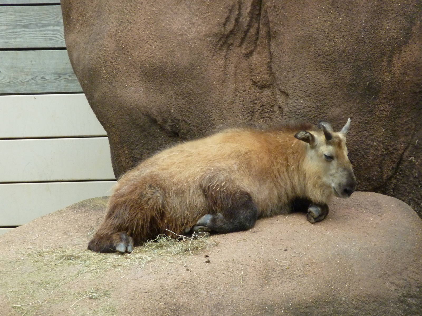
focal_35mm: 300
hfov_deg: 6.6
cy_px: 158
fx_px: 3657
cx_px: 211
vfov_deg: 5.0
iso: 400
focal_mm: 49.2
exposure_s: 1/320
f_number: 4.9
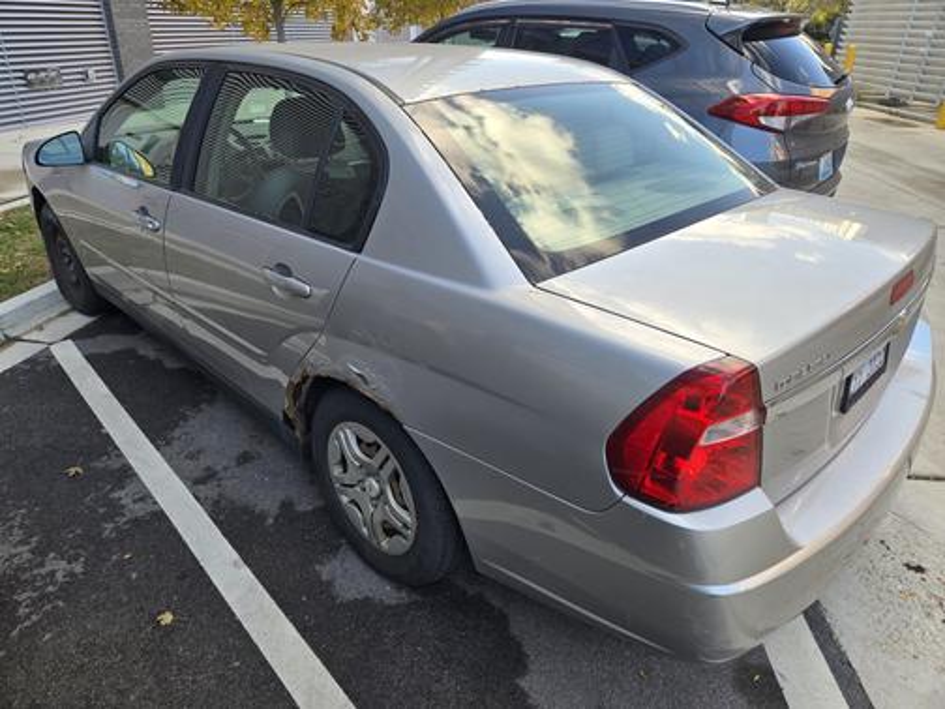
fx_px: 628
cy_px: 354
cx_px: 472
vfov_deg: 58.9
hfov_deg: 73.9
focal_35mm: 23
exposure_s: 1/200
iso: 25
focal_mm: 5.4
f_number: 1.8
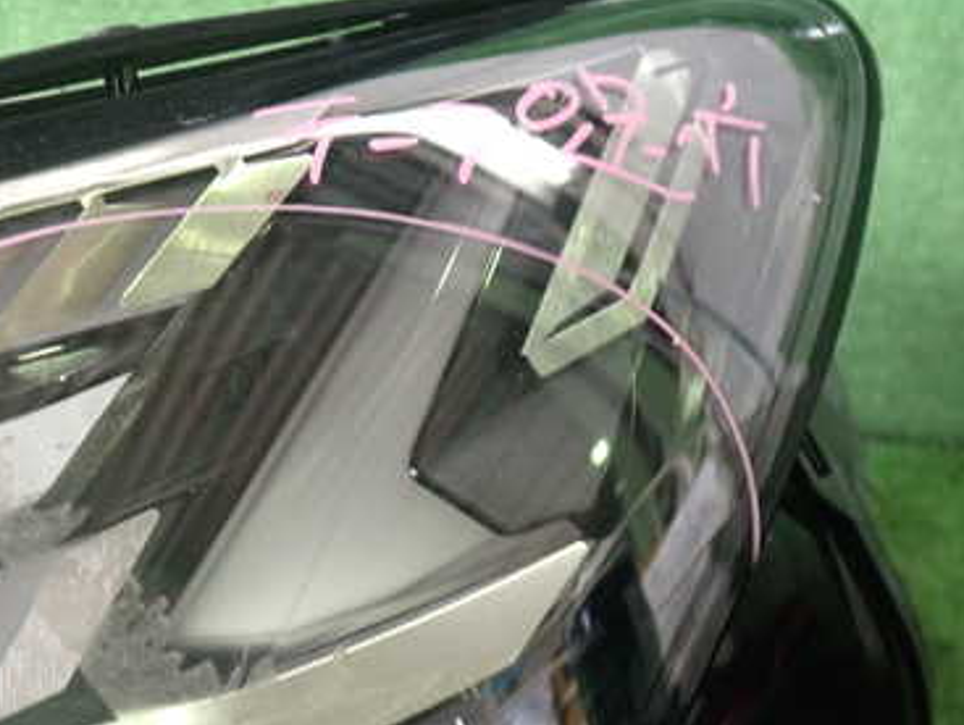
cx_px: 218
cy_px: 502
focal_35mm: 49
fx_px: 1366
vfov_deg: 29.5
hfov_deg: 37.7
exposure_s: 1/30
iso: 250
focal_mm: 5.4
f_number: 2.3
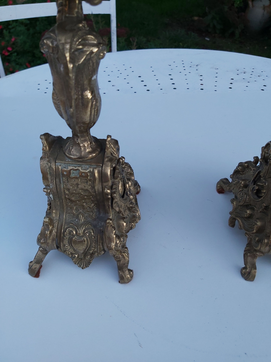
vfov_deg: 67.3
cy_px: 181
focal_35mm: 26
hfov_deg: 53.1
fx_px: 271
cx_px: 136
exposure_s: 1/50
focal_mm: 3.92
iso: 125
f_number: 1.7
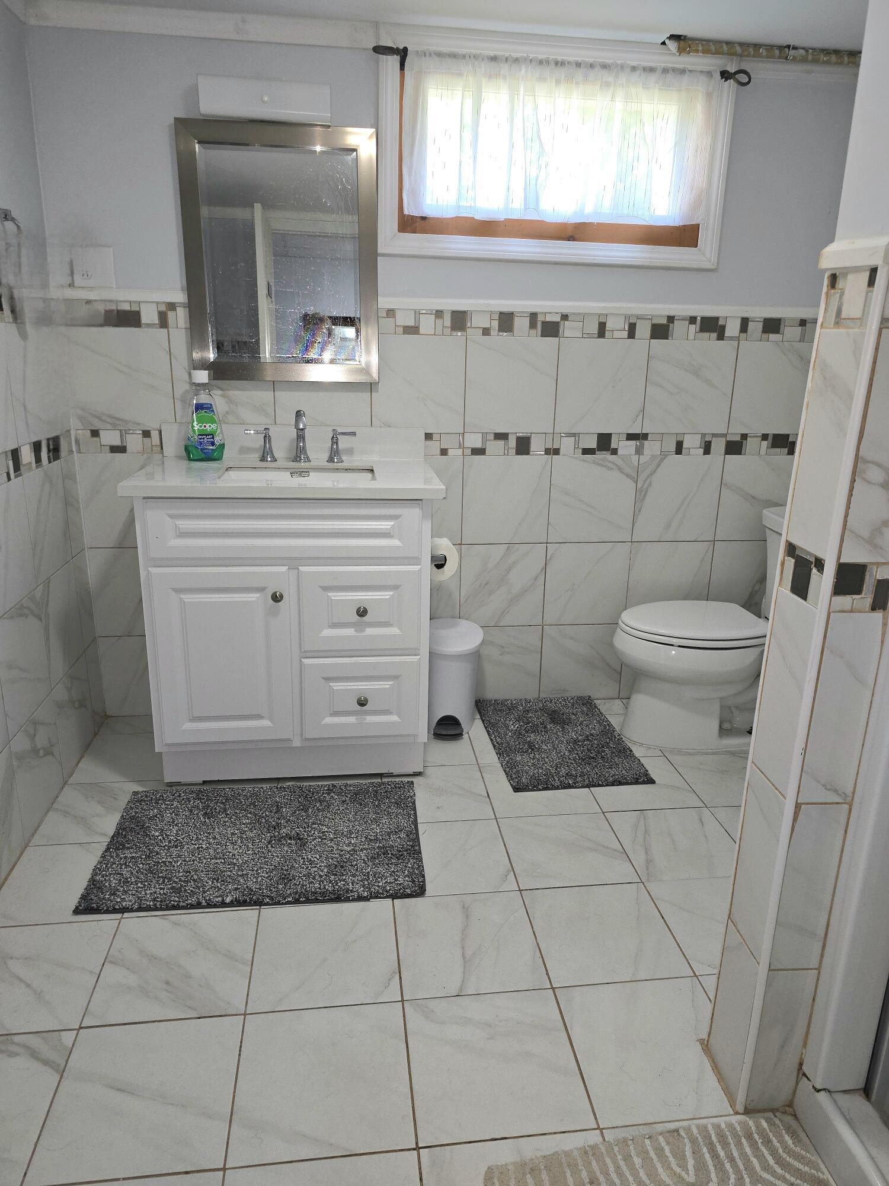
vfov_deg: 73.9
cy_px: 593
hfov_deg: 58.9
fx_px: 788
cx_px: 444
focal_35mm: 23
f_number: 1.7
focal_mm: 6.3
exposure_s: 1/60.2
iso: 80
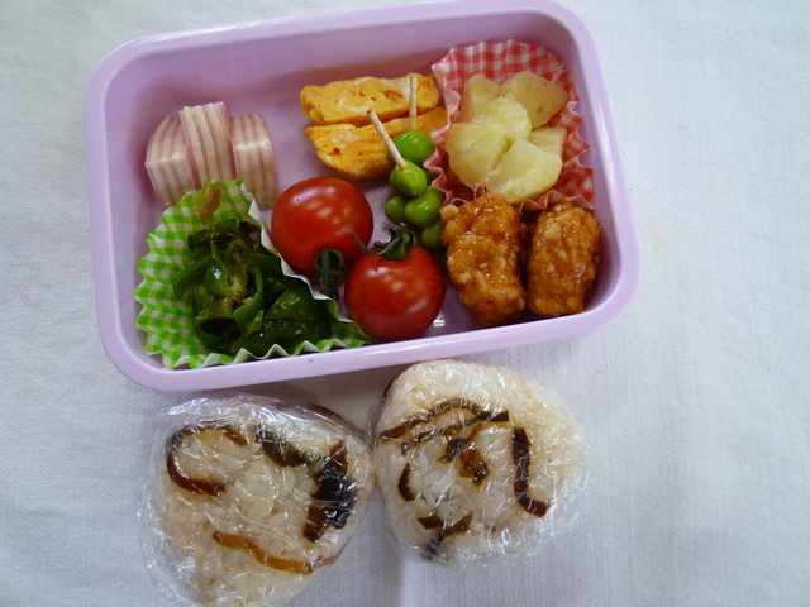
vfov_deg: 56.8
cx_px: 405
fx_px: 562
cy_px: 304
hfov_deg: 71.6
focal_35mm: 24
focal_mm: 4.3
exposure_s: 1/60
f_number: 2.2
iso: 125
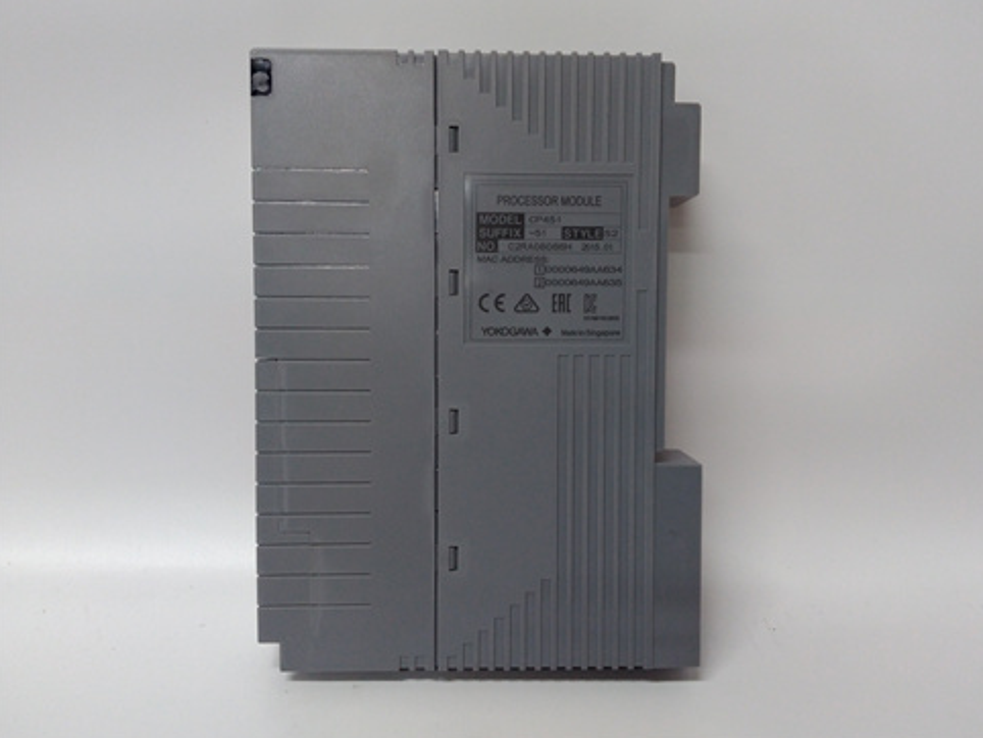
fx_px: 796
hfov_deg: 63.4
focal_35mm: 28
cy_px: 364
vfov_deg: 49.8
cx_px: 504
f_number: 2
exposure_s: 1/33
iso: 231
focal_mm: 3.79
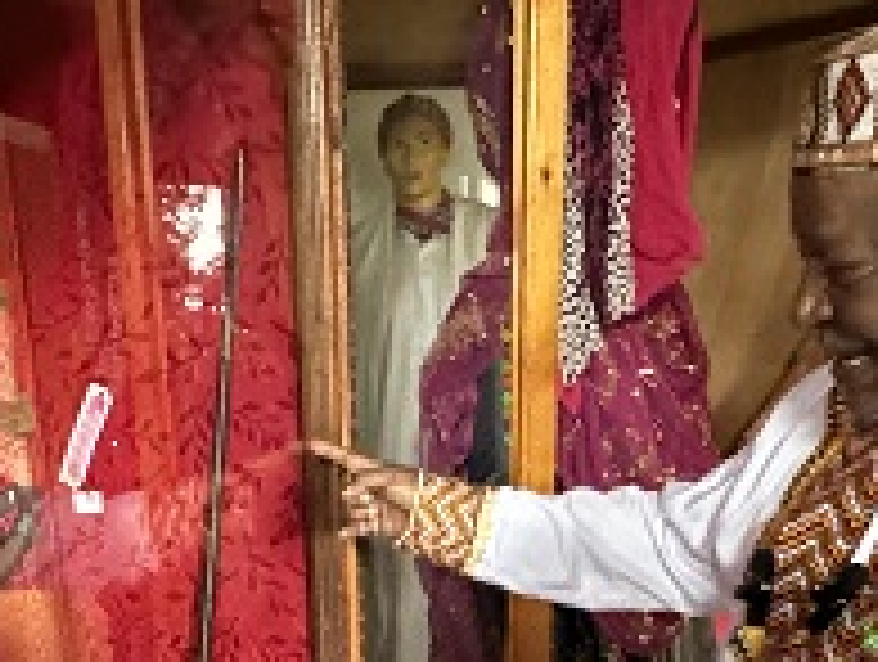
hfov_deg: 42.7
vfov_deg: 31.5
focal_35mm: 43
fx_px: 1093
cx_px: 239
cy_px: 644
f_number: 2.2
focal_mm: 2.22
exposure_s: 1/30
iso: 2000
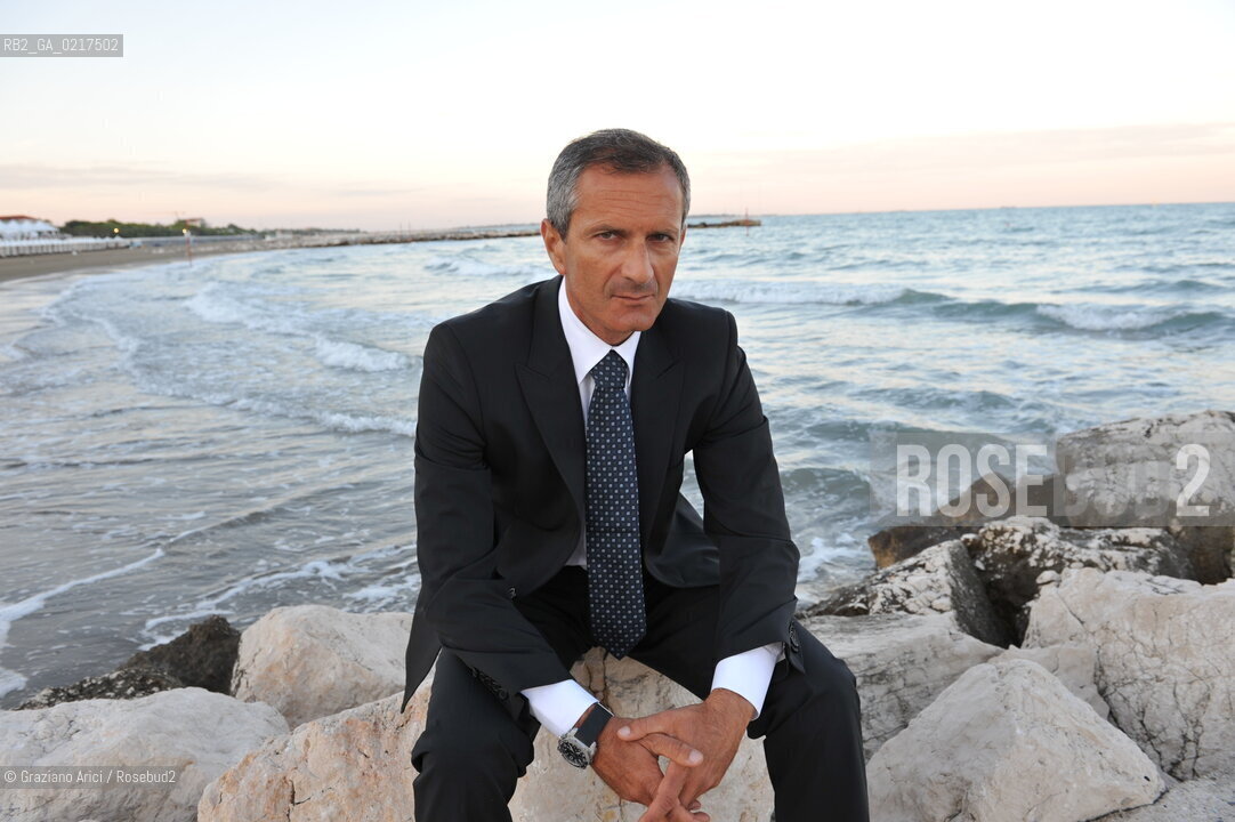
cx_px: 618
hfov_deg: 73.8
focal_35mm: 24
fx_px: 823
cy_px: 411
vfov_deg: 53.1
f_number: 6.3
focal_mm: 24
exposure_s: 1/100
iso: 400
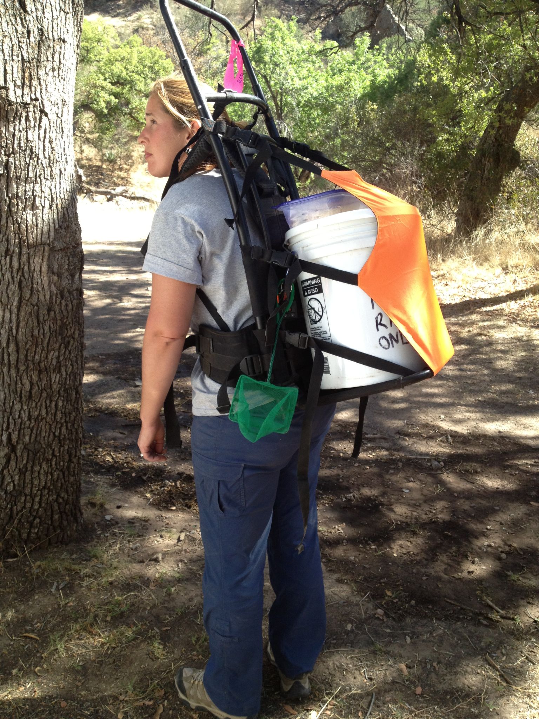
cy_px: 360
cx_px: 270
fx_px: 727
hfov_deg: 40.7
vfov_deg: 52.6
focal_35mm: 35
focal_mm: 4.28
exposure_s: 1/295
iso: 64
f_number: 2.4
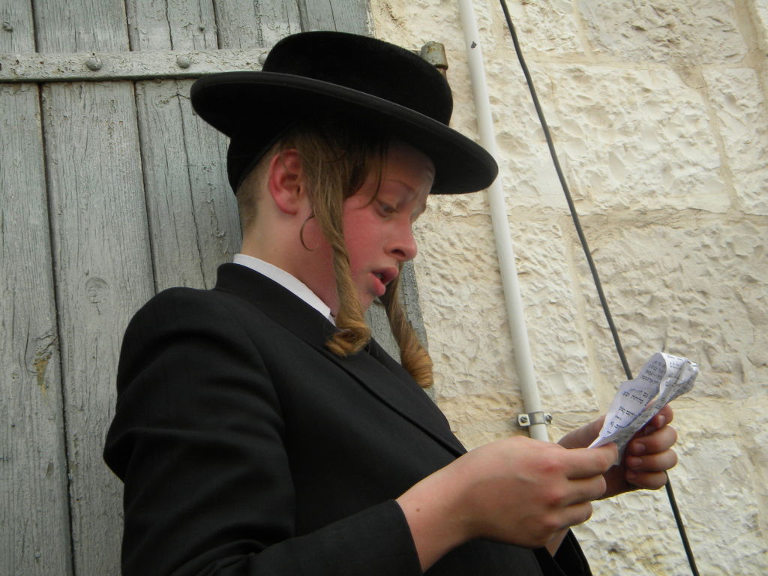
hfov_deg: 40.4
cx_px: 384
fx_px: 1043
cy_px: 288
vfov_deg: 30.9
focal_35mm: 47
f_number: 3.9
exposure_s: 1/200
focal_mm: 8.6
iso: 80
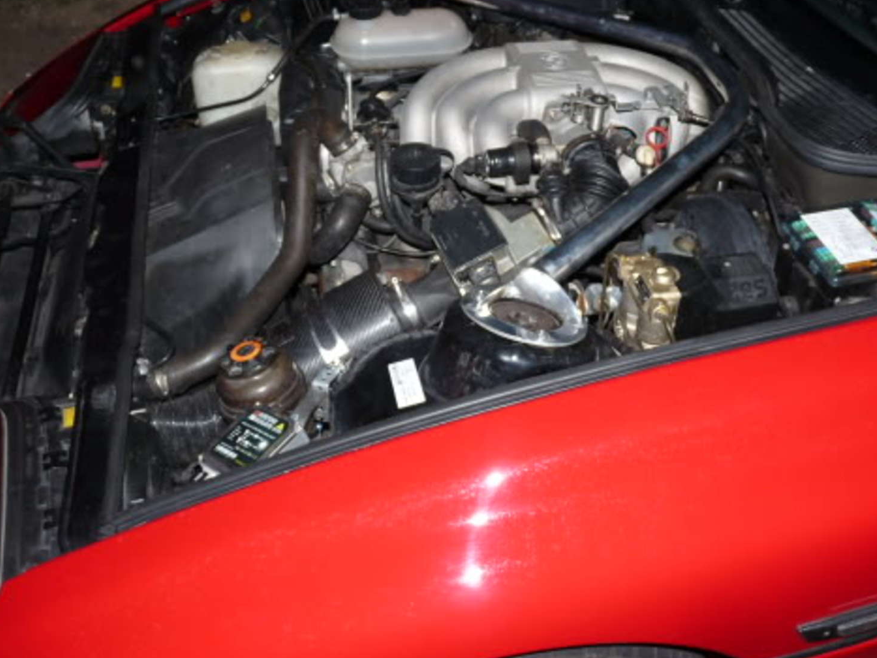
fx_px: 938
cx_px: 537
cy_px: 212
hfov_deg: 49.7
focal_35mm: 37
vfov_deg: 38.2
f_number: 2.8
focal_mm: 4.8
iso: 100
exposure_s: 1/30
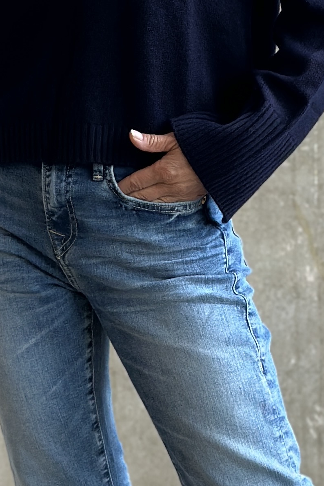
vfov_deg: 12.2
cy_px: 215
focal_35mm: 169
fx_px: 2281
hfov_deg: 8.1
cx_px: 202
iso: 125
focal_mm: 6.86
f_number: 1.78
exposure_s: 1/120
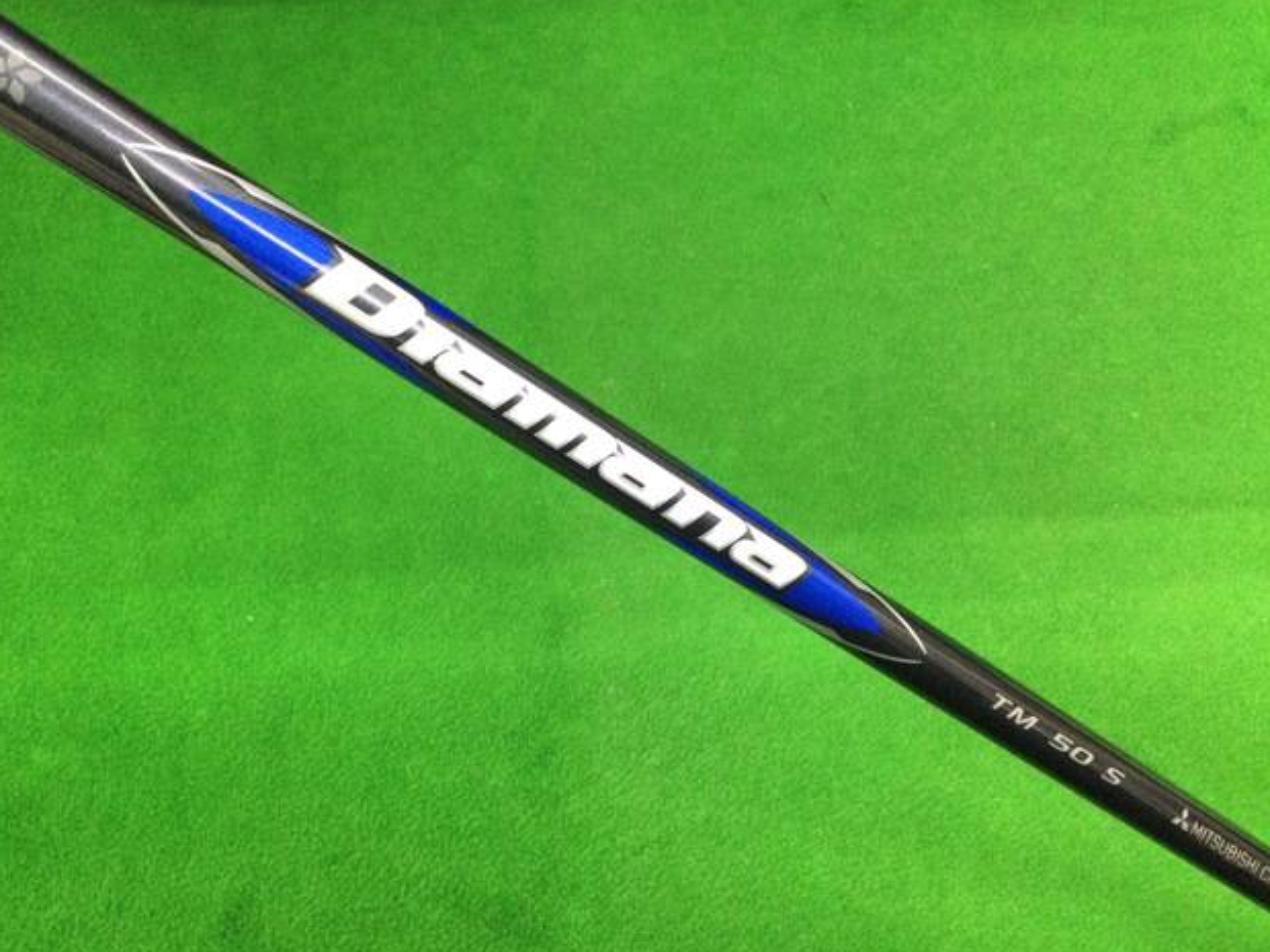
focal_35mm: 32
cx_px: 617
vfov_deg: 44.2
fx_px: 1174
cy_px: 471
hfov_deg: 56.8
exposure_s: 1/30
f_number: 2.4
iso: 200
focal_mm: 3.3
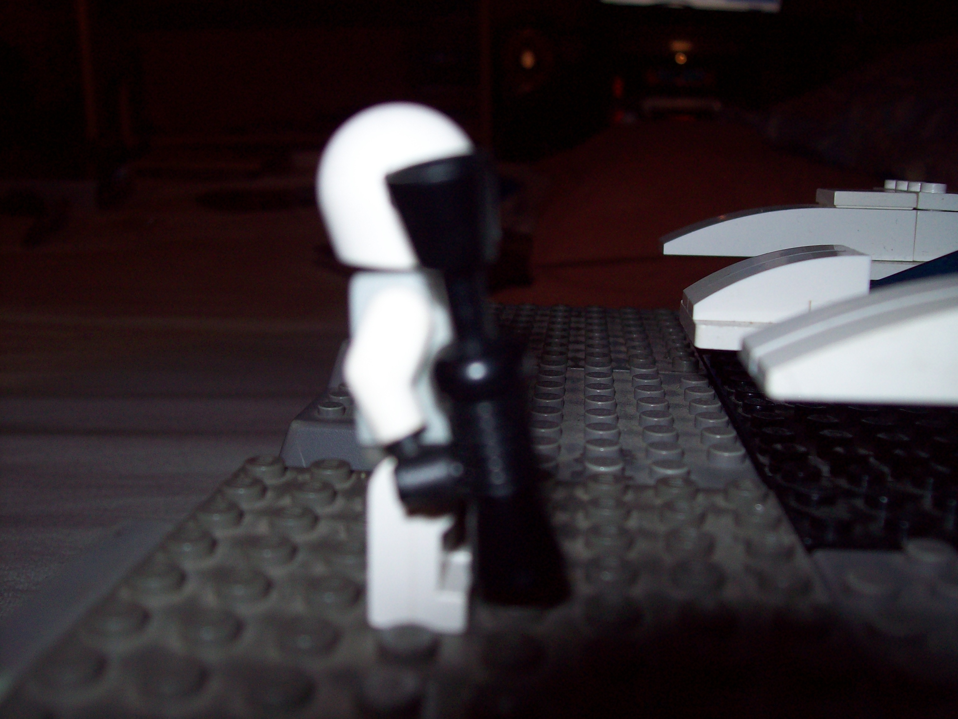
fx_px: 996
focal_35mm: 36
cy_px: 360
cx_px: 479
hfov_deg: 51.4
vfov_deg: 39.7
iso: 80
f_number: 2.7
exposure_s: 1/64
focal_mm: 6
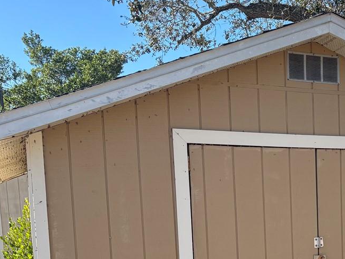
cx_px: 338
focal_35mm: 64
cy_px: 265
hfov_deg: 28.5
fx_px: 638
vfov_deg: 22.0
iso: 50
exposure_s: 1/1155
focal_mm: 5.96
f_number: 1.6
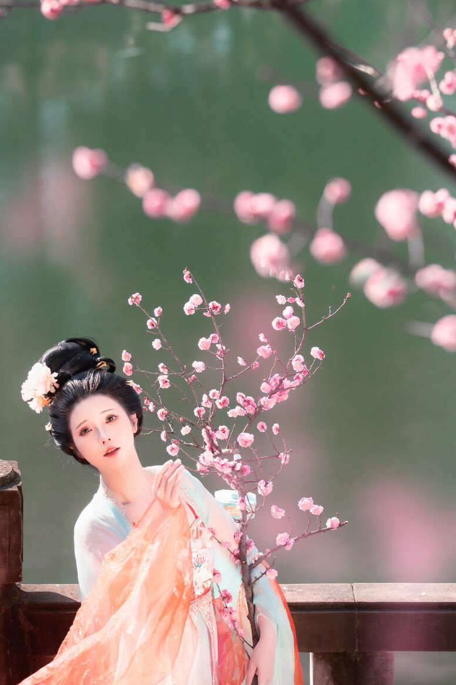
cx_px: 233
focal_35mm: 167
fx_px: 3174
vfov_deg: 12.3
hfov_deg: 8.2
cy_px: 324
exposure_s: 1/4000
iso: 800
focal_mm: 123
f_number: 3.5
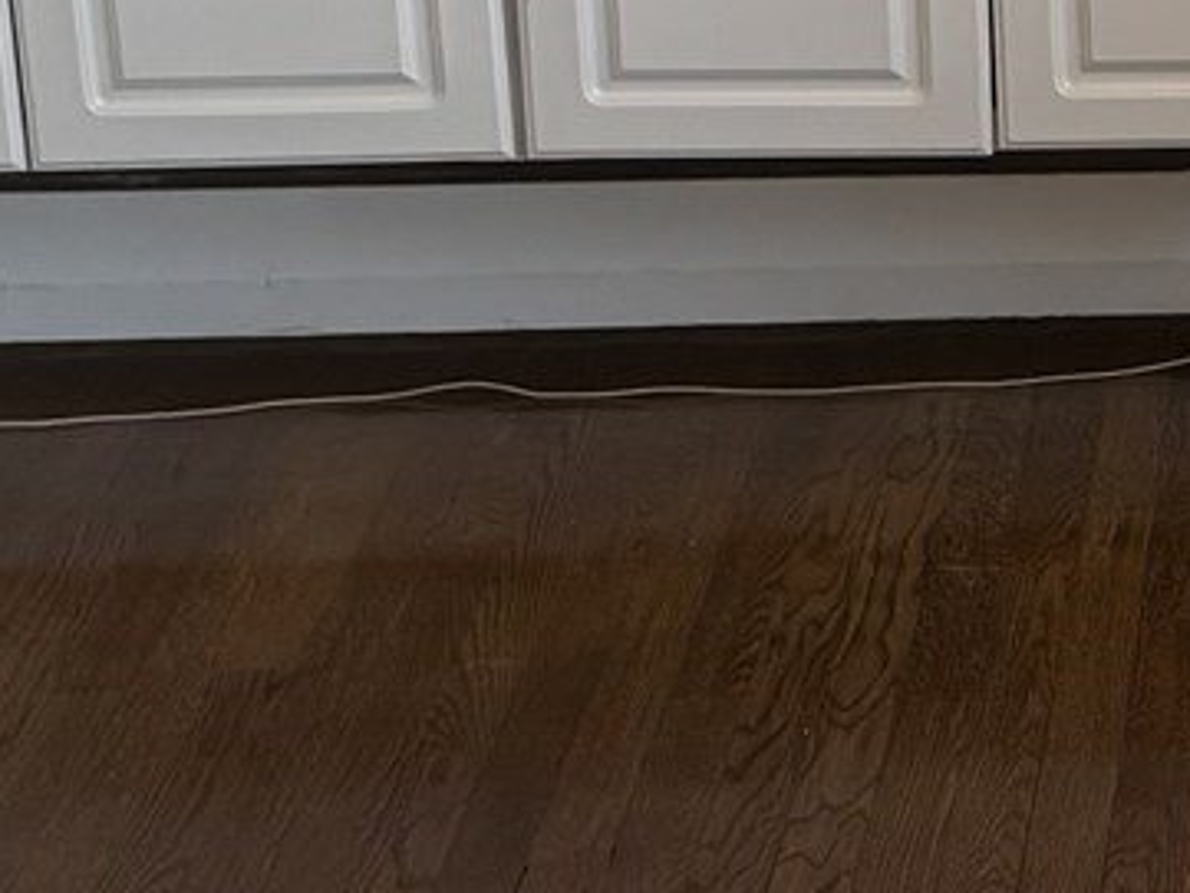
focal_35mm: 136
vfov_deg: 10.8
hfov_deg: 13.2
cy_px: 49
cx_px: 2050
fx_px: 4677
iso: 160
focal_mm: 6.76
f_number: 1.78
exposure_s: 1/120
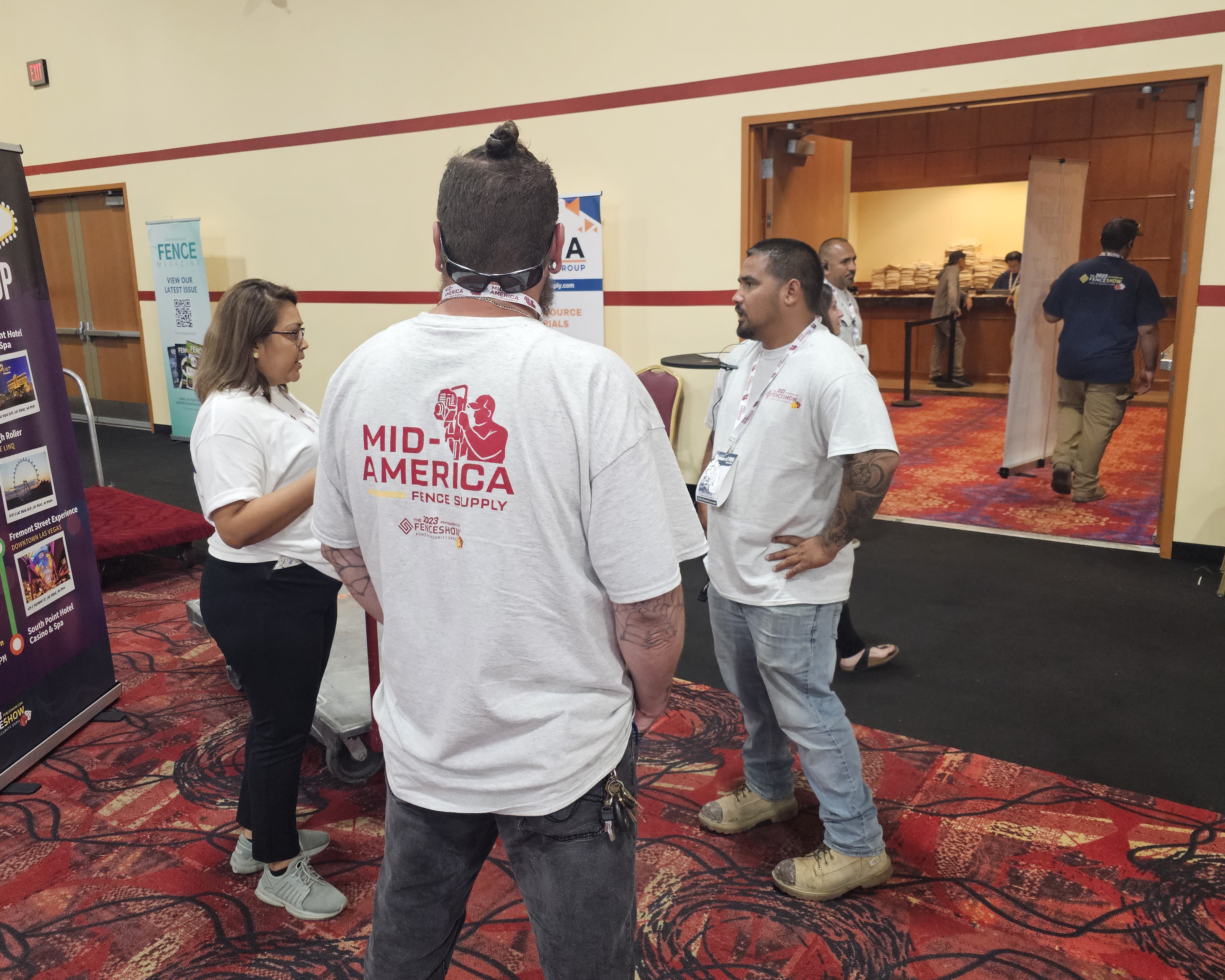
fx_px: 1015
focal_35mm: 28
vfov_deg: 51.5
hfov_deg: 62.2
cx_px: 574
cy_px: 482
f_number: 1.7
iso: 400
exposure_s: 1/120
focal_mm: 6.3
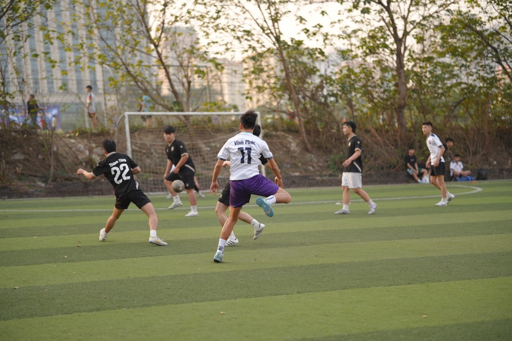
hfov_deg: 23.9
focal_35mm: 85
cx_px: 256
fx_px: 1209
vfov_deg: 16.1
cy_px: 170
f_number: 2
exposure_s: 1/1600
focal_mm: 85
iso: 500
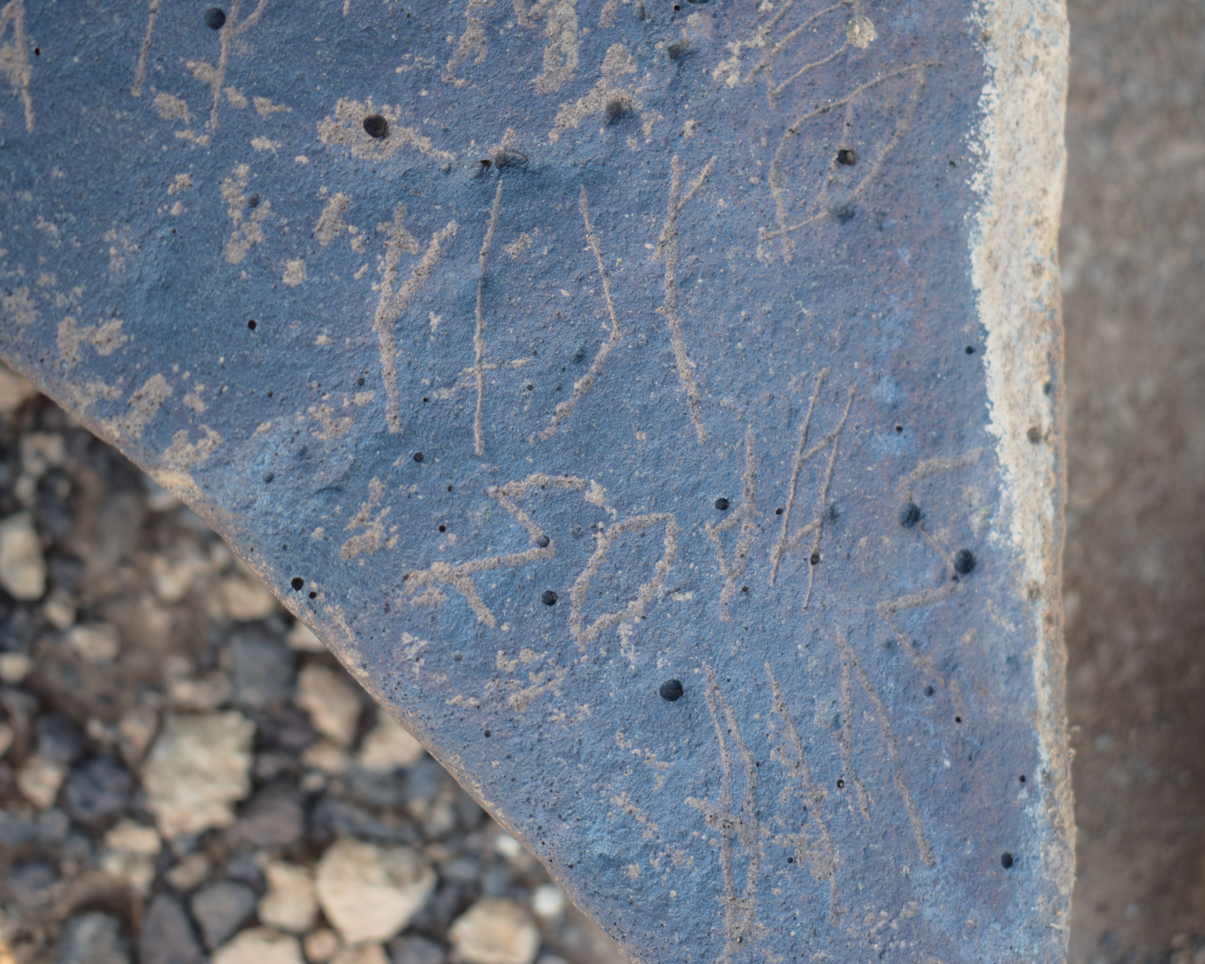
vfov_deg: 21.6
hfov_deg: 26.8
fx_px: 2532
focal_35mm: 71
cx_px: 647
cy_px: 482
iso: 200
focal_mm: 42
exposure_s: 1/60
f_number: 5
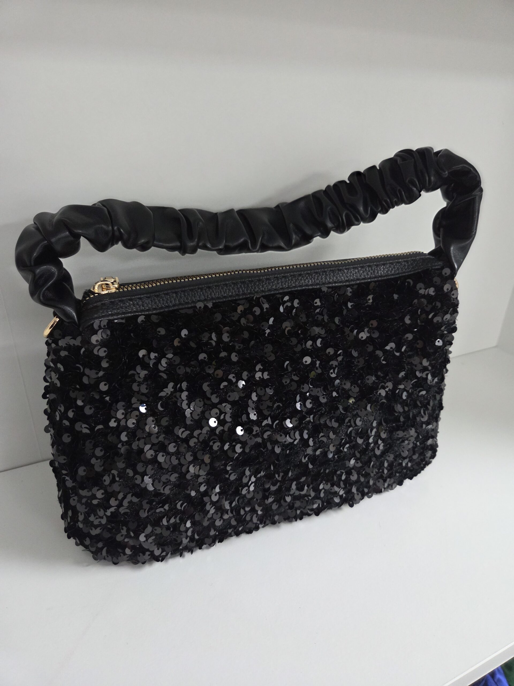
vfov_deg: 73.9
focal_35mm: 23
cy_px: 343
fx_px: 455
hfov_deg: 58.9
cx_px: 257
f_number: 1.8
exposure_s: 1/100
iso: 500
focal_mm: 5.4
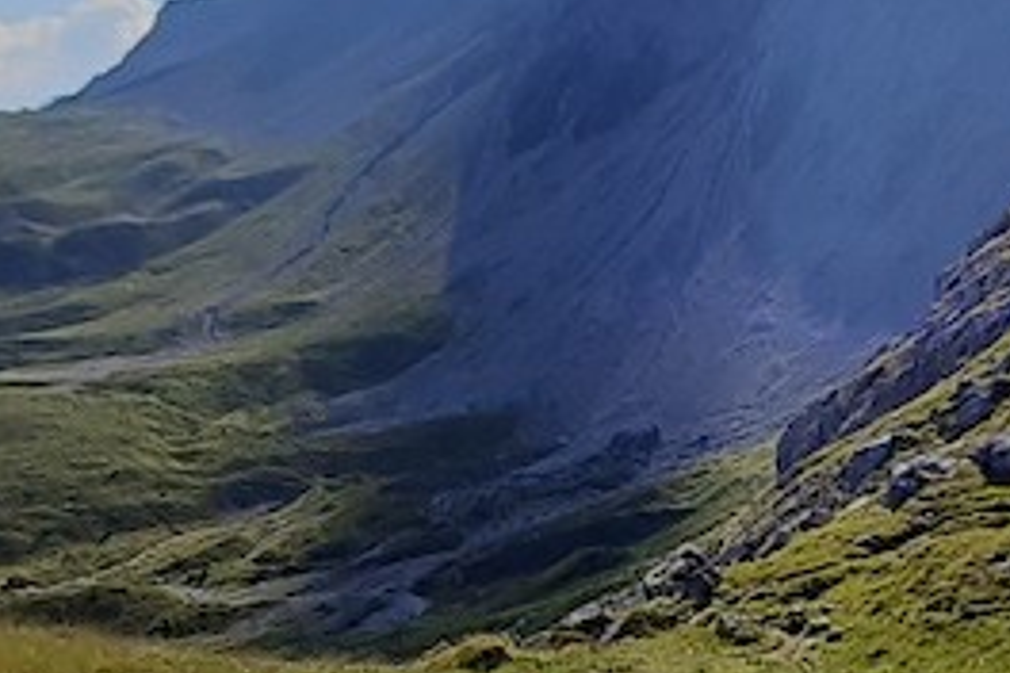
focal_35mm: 41
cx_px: 880
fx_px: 1150
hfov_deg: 43.9
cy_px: 532
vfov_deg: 31.8
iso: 40
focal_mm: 1.13
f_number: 2.2
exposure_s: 1/1065
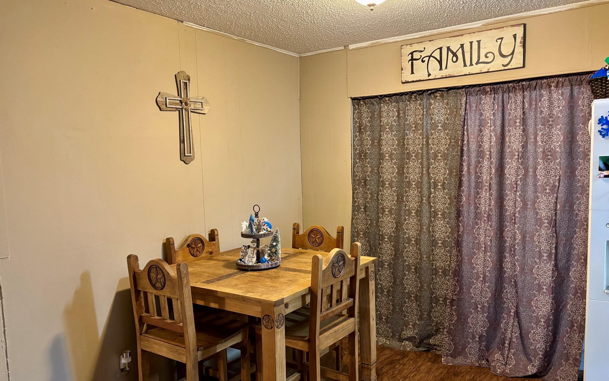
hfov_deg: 66.5
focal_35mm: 28
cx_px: 308
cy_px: 203
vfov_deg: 44.5
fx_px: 465
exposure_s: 1/60
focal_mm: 5.96
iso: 500
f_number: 1.6
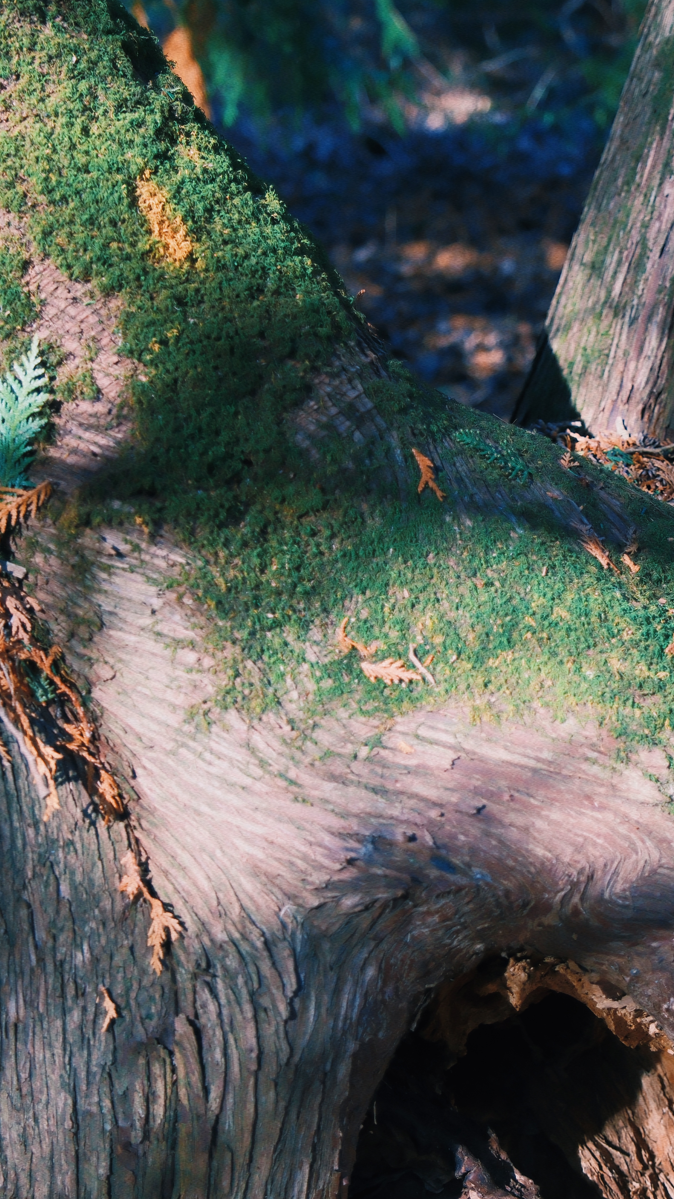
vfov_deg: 28.6
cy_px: 600
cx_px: 449
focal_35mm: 74
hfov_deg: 16.3
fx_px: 2351
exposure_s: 1/250
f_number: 2.8
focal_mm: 31.1
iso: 500
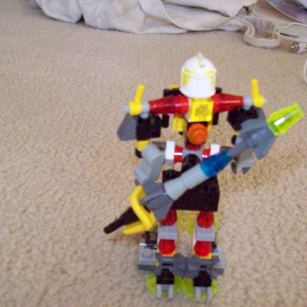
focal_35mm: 45
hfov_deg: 37.5
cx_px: 166
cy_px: 162
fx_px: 452
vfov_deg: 37.5
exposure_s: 1/128
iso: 800
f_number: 2.7
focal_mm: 6
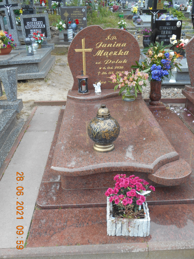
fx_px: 291
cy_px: 130
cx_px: 97
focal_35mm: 39
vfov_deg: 47.9
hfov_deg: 36.8
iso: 80
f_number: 3.9
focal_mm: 6.7
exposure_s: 1/160
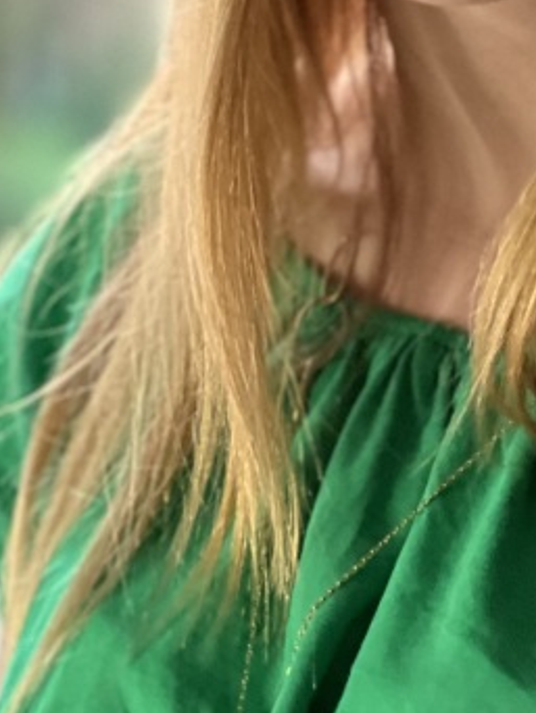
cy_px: 195
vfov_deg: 8.2
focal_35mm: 240
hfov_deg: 6.2
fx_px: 4949
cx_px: 617
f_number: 2.8
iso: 400
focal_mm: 9
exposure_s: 1/16
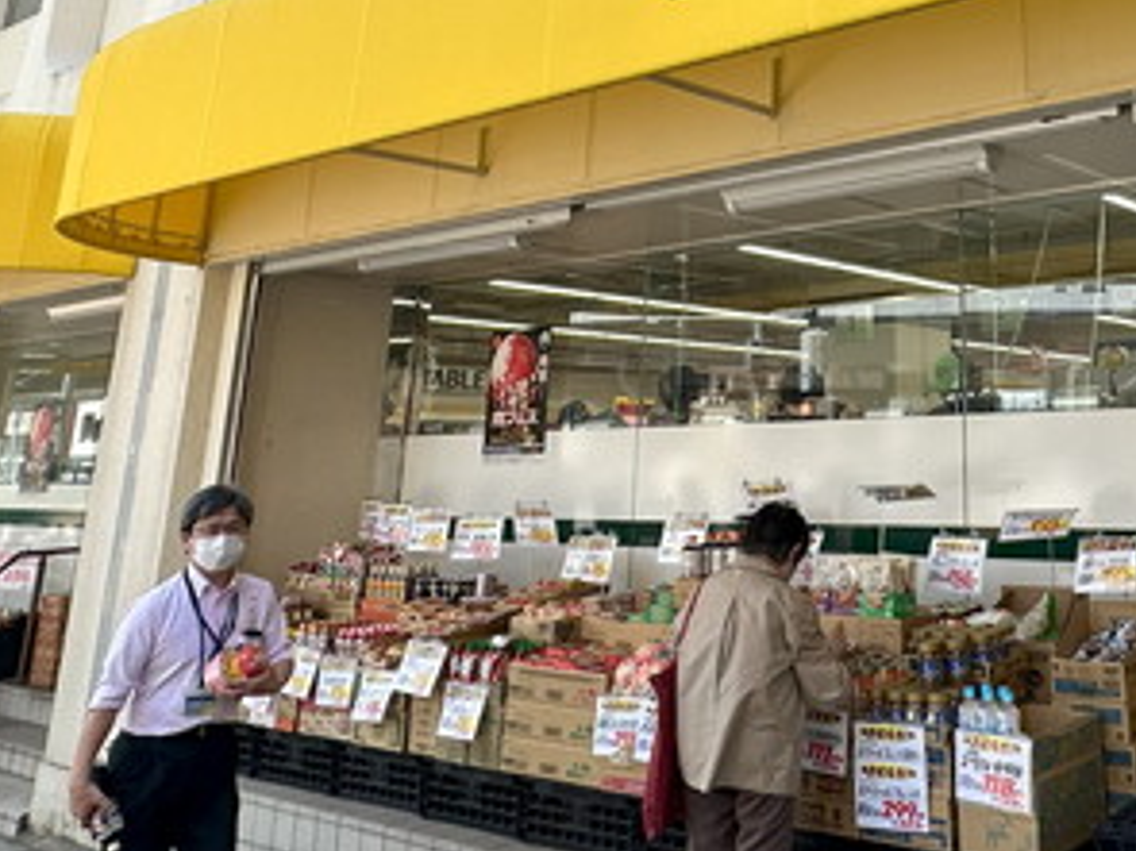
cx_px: 936
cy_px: 100
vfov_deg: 35.7
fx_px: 1247
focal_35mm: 38
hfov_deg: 46.0
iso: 40
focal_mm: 2.22
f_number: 2.2
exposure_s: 1/381
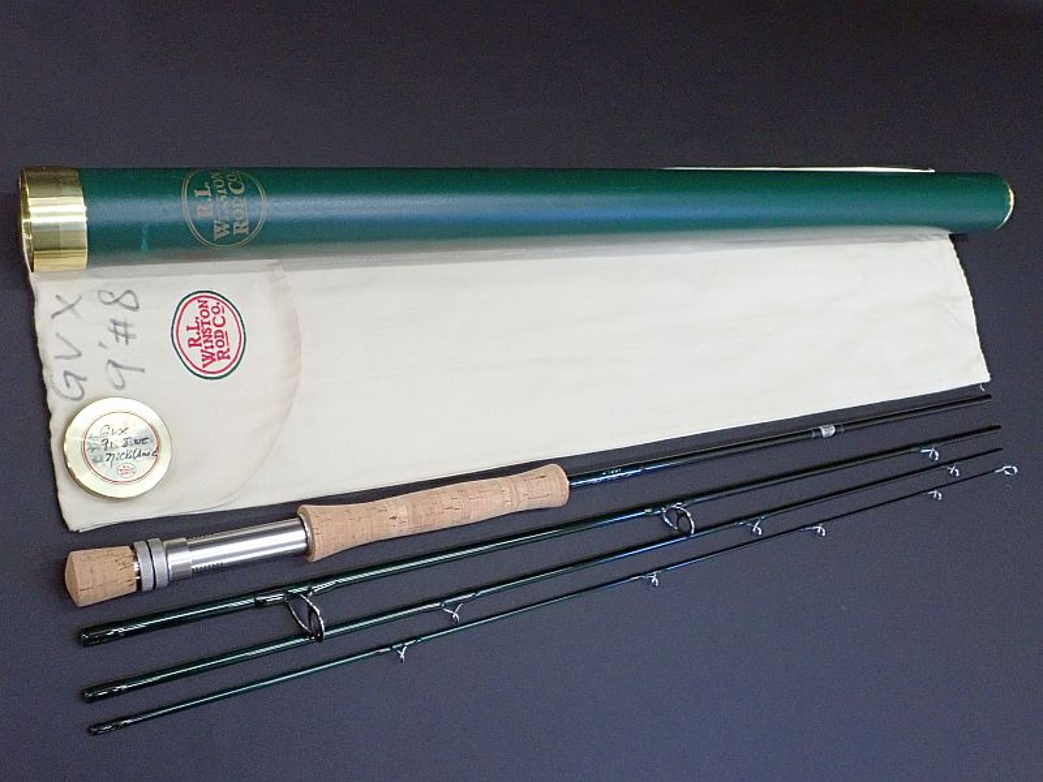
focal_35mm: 30
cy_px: 391
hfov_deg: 60.0
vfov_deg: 46.8
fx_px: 904
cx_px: 522
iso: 800
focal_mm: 5.5
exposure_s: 1/50
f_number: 3.2
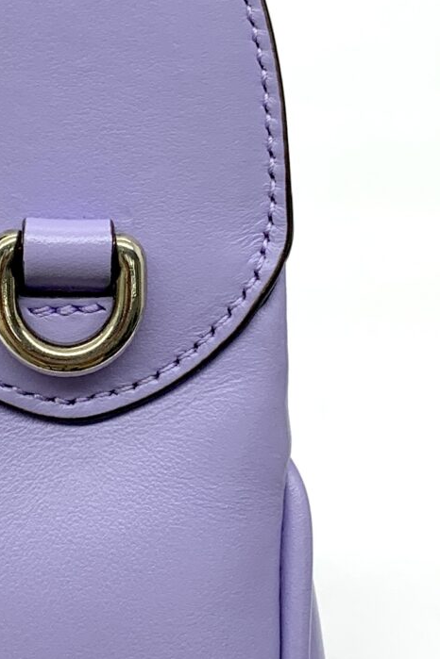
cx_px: 58
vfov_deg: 20.6
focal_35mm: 99
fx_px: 1815
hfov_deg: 13.7
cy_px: 292
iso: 25
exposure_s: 1/128
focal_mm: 4.25
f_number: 1.8
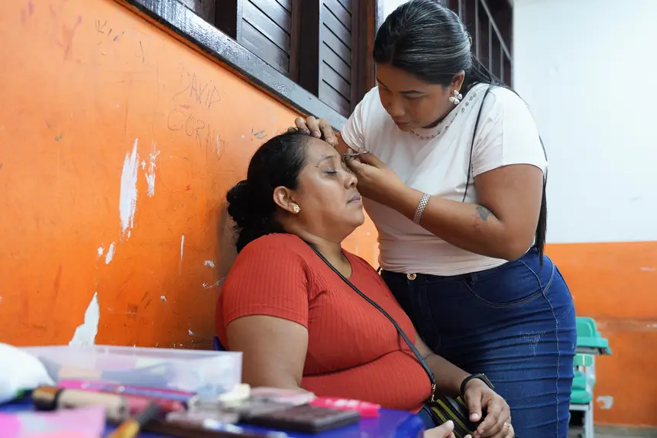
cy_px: 219
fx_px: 785
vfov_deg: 31.2
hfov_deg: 45.4
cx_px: 328
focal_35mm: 43
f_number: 2.8
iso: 2500
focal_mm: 28.9
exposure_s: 1/160
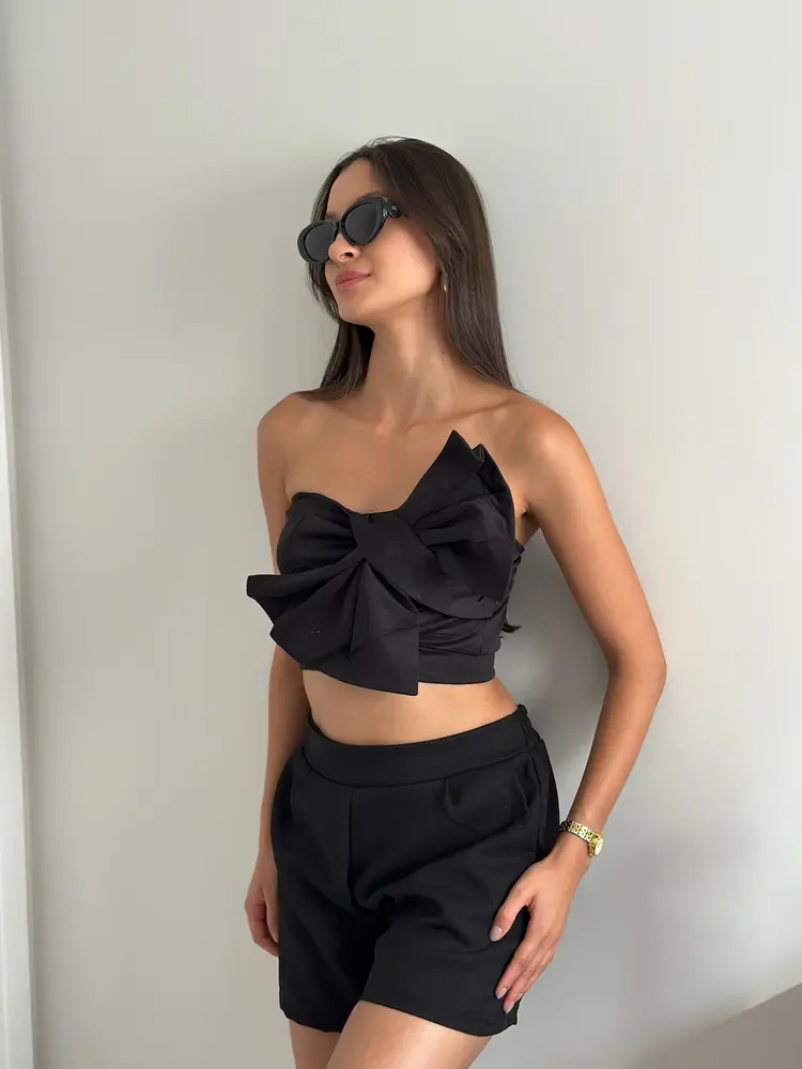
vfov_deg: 39.7
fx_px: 1483
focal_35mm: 48
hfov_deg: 30.3
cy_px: 534
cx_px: 401
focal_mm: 6.86
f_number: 1.78
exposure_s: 1/60
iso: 200
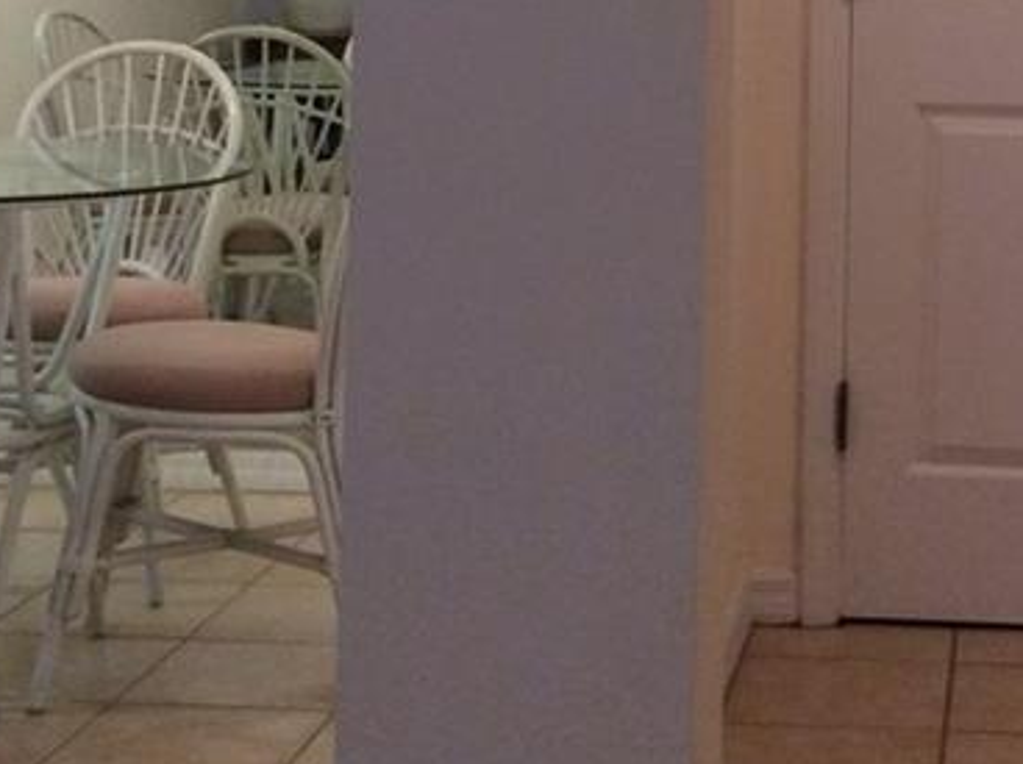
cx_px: 853
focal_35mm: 89
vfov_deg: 16.0
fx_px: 2627
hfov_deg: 21.7
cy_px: -103
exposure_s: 1/24
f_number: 2.4
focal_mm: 3.3
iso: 80
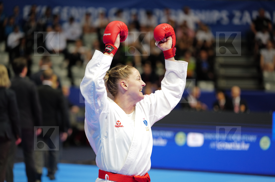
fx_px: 1121
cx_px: 138
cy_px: 91
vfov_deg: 9.3
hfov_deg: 14.0
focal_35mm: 147
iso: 2500
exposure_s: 1/1000
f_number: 2.8
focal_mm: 147
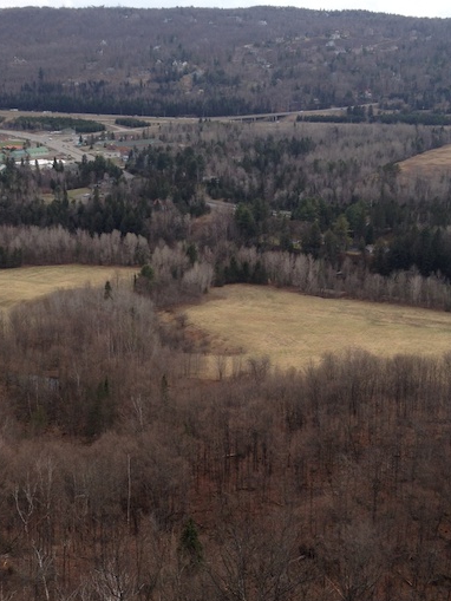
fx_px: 955
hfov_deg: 26.3
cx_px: 130
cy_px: 331
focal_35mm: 55
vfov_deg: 34.9
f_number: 2.4
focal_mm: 4.28
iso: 50
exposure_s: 1/1126
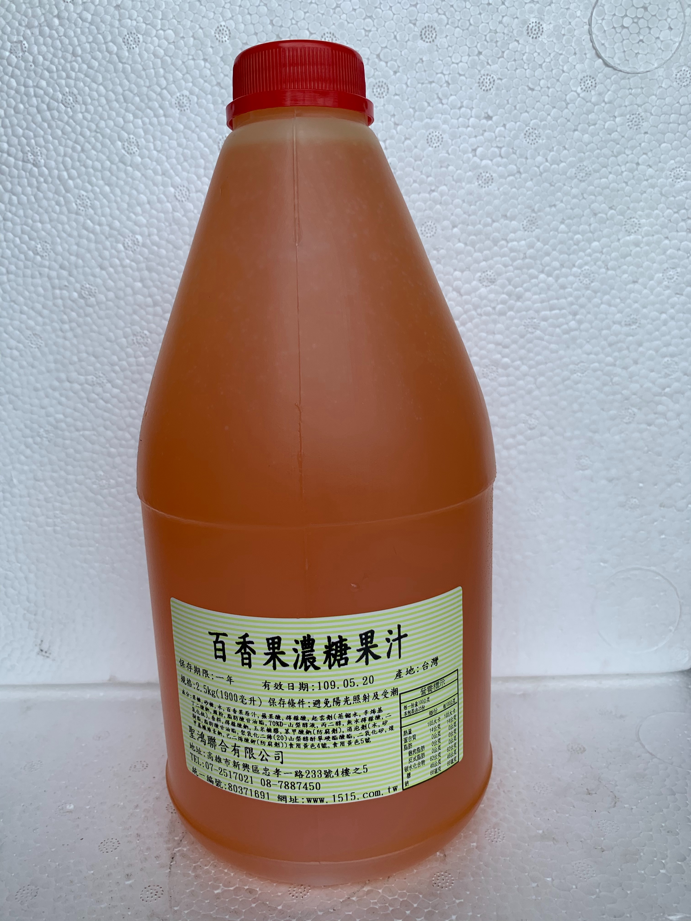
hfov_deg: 53.1
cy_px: 460
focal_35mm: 26
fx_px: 692
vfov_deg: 67.3
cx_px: 346
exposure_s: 1/936
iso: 25
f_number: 1.8
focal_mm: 4.25
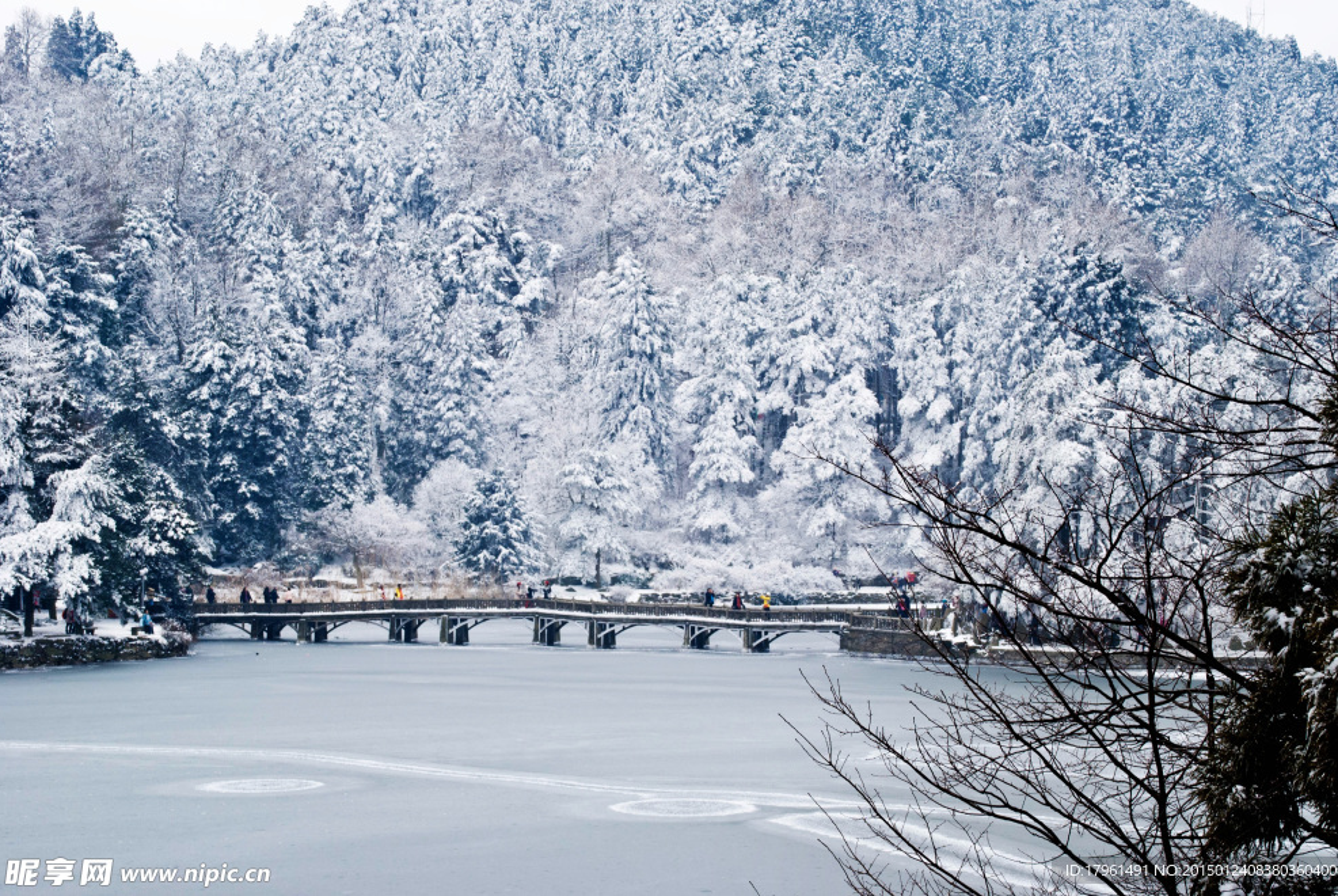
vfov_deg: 16.9
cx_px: 678
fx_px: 3014
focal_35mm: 81
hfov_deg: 25.0
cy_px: 432
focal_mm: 52
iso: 100
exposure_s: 1/40
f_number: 11
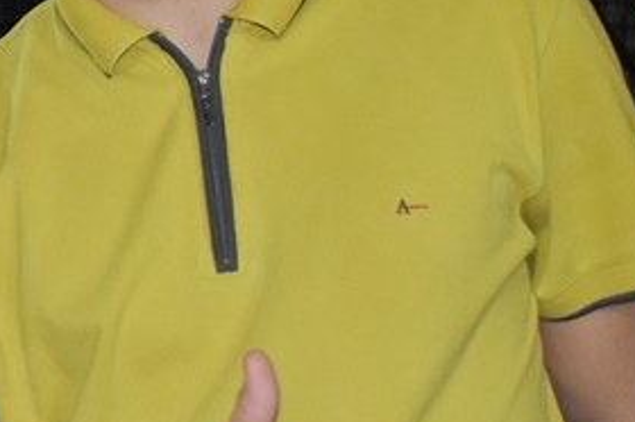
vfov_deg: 11.5
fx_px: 2079
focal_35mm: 118
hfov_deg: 16.9
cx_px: -50
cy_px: 87
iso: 2200
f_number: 3.5
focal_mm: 22
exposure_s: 1/60
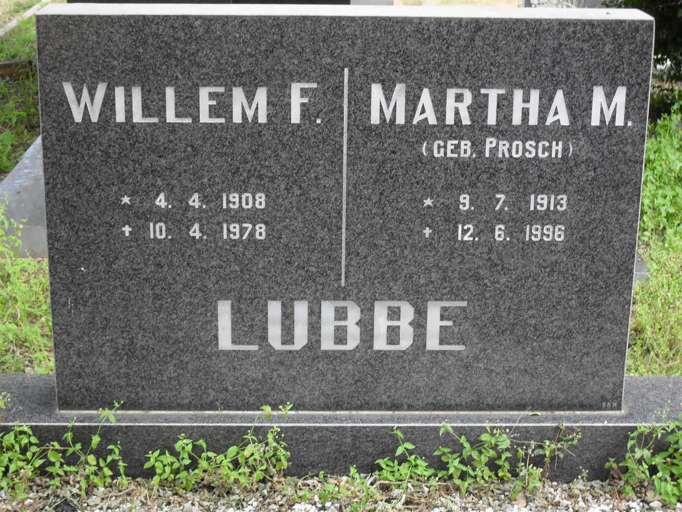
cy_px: 256
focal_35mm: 66
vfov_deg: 22.3
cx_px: 341
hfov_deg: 29.4
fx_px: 1300
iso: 100
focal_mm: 11.7
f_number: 4.6
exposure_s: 1/60
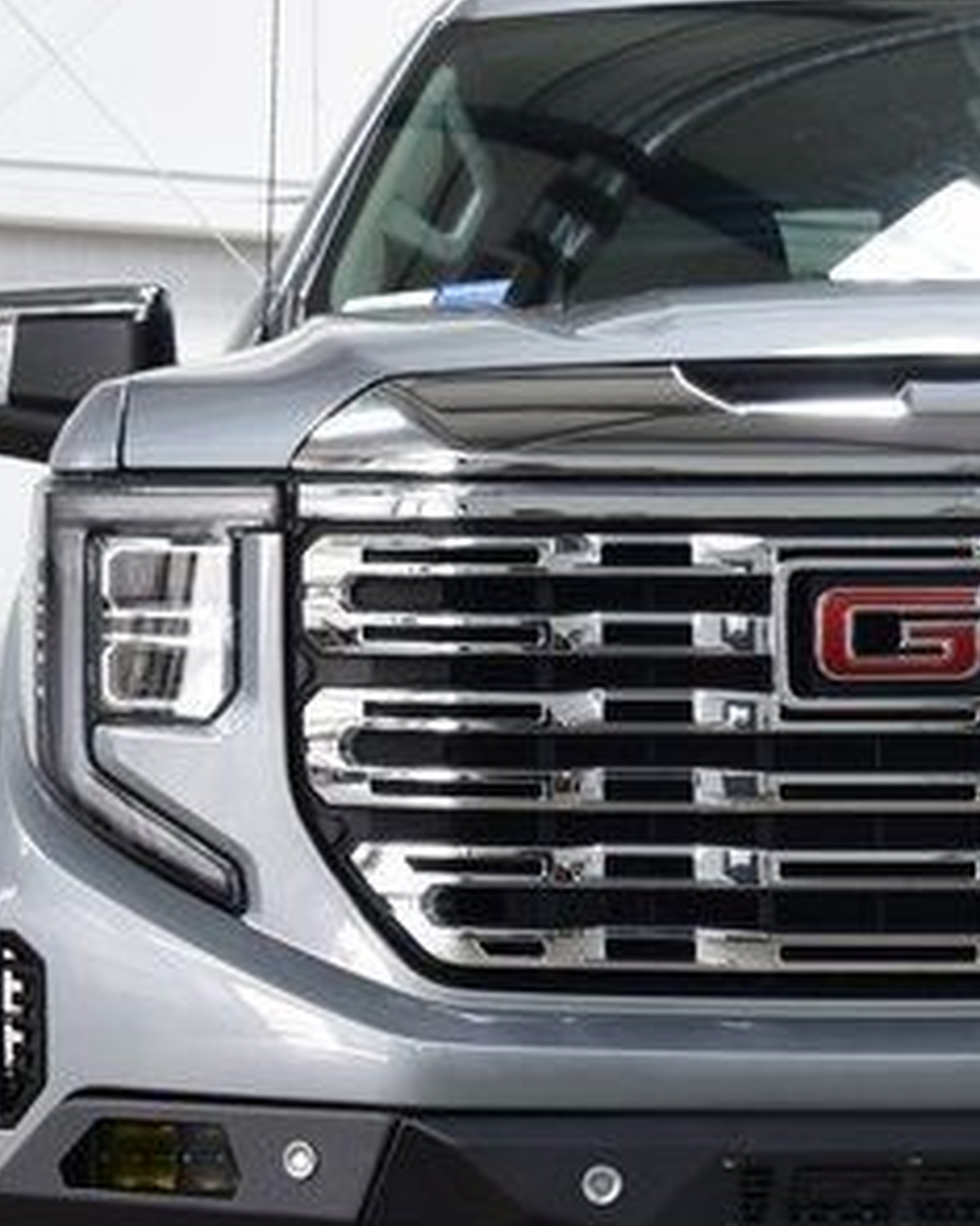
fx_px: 6226
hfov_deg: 8.9
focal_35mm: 172
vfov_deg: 11.2
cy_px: 824
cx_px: 1088
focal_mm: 35
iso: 500
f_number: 6.3
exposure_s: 1/15
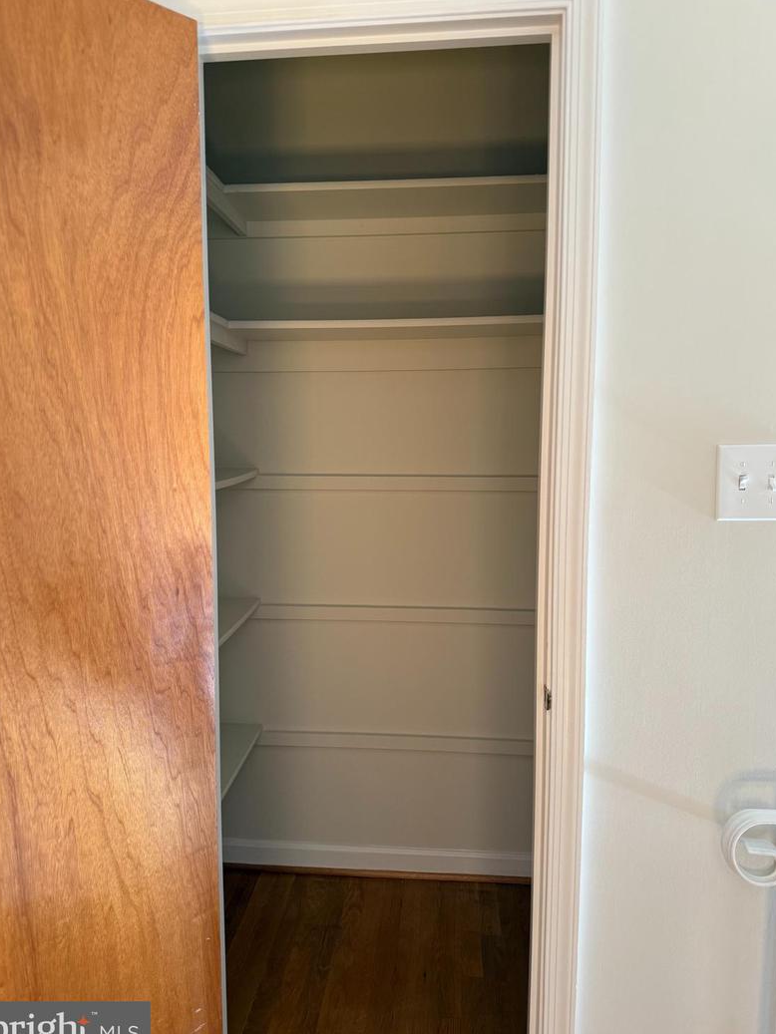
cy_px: 520
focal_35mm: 25
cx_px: 379
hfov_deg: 54.9
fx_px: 747
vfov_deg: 69.4
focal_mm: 6.76
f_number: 1.78
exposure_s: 1/70
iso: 200
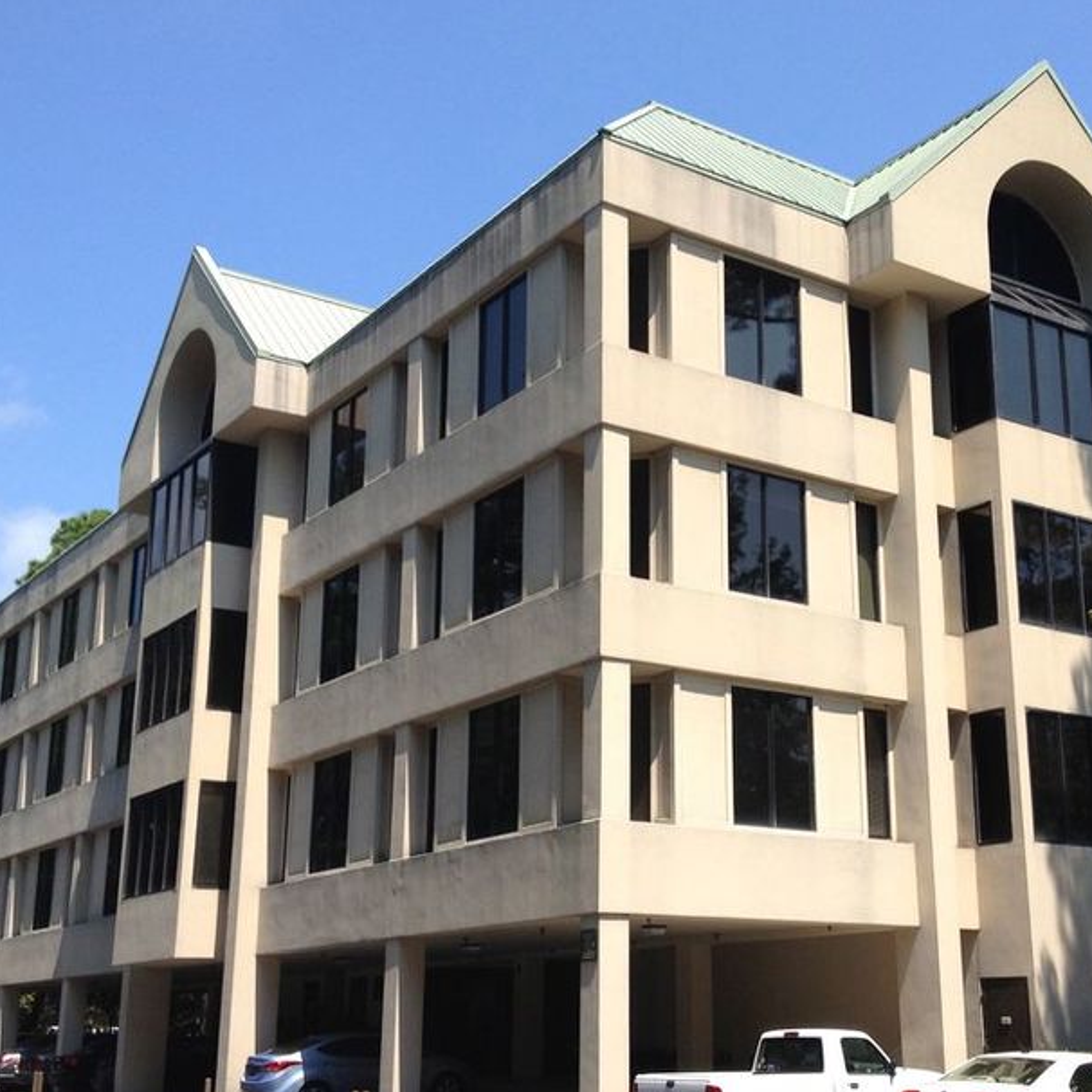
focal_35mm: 49
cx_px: 681
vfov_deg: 34.6
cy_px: 604
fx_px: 1749
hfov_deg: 34.5
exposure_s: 1/1284
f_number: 2.4
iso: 64
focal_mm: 4.28
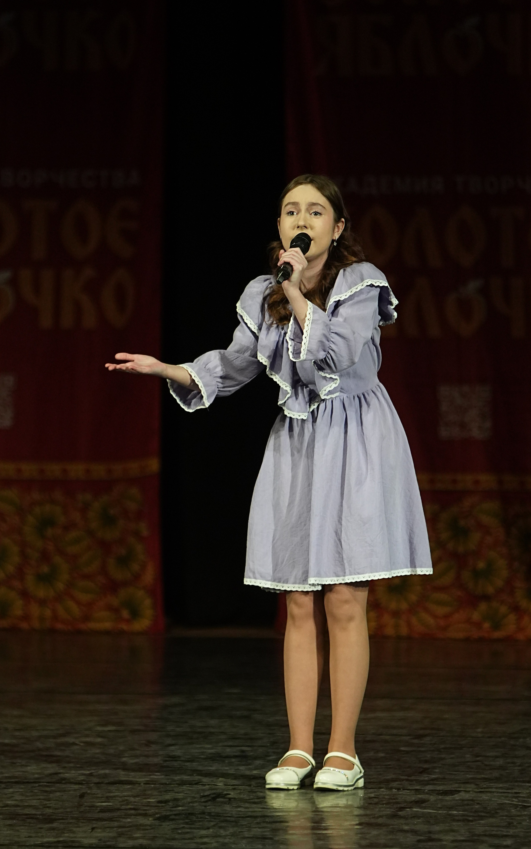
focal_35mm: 265
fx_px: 6135
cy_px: 424
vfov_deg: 7.9
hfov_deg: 5.0
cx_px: 264
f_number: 2.8
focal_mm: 173
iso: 2500
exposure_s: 1/400
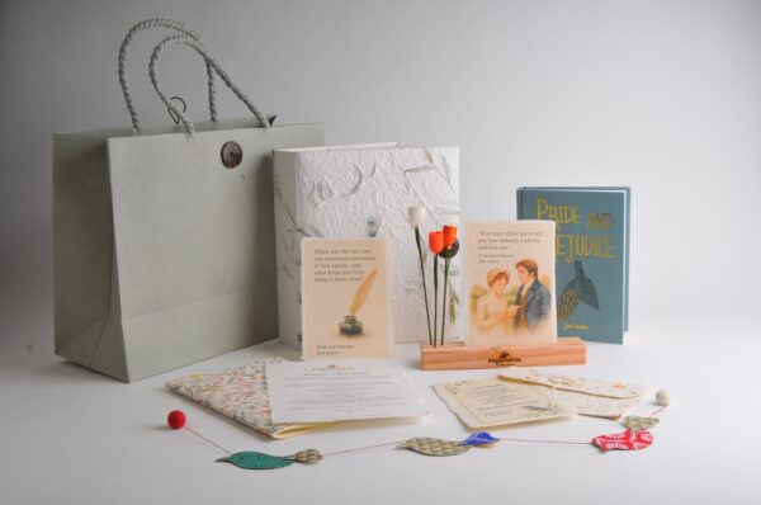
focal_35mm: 45
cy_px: 252
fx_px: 950
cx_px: 380
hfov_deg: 43.7
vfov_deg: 29.8
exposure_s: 1/200
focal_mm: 30
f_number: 13
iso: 250
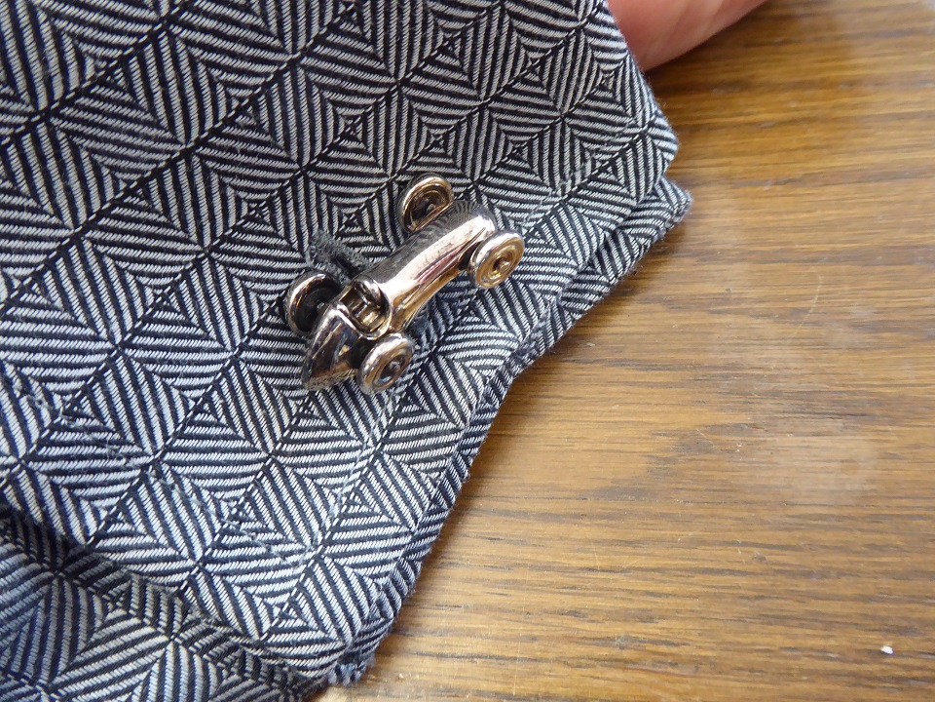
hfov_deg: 61.7
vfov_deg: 48.2
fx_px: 783
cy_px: 351
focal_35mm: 29
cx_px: 468
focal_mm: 5
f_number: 3.5
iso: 400
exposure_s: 1/25
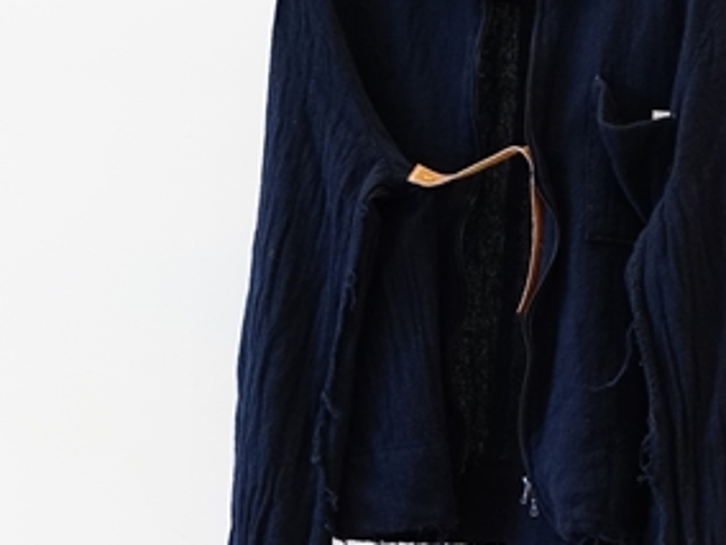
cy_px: 336
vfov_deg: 10.0
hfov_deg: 13.3
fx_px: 3125
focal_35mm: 149
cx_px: 386
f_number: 4
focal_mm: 55
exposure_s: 1/60
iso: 1000
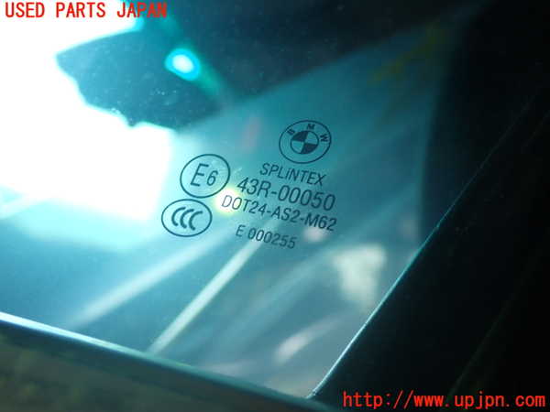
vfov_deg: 30.9
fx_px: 747
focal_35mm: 47
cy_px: 206
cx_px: 275
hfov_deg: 40.4
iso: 200
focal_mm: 8.4
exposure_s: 1/50
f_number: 3.1
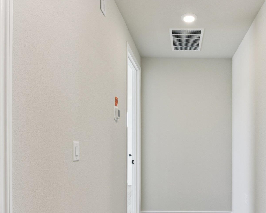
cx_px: 181
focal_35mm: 27
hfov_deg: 62.2
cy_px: 148
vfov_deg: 51.8
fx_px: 213
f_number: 8
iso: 400
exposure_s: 1/25
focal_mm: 17
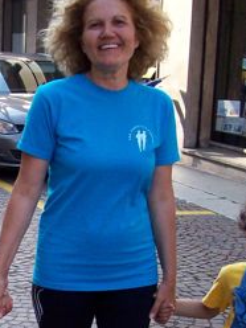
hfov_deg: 15.4
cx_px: -30
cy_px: 265
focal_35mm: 93
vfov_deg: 20.8
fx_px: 881
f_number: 2.7
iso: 80
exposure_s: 1/292
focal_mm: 6
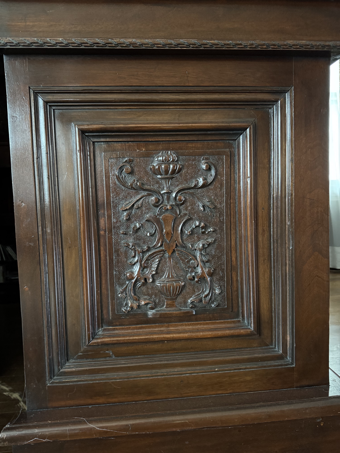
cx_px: 170
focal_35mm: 24
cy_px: 226
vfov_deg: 71.6
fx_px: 314
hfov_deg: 56.8
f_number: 1.78
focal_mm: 6.76
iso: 1250
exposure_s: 1/30
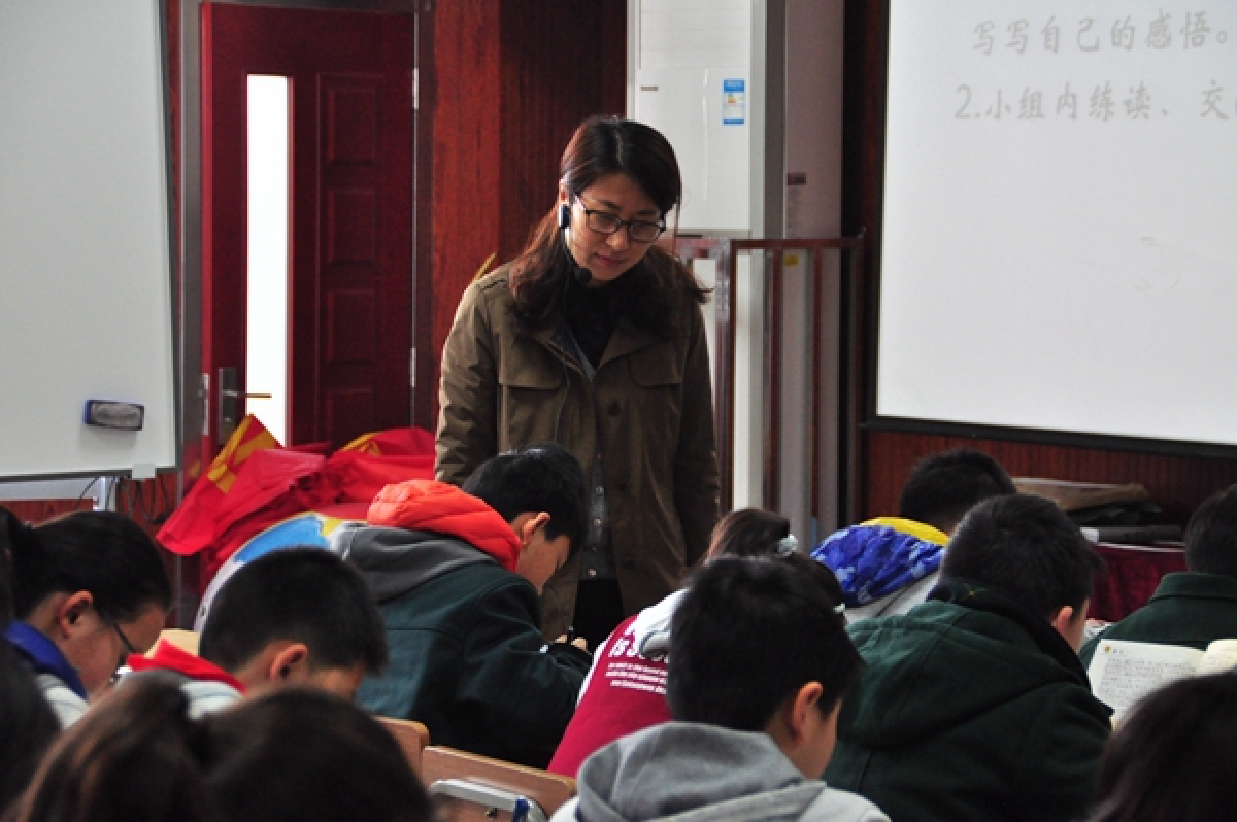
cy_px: 411
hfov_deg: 15.9
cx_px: 618
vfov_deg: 10.6
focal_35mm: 129
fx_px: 4429
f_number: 5.6
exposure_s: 1/100
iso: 1250
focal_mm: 86
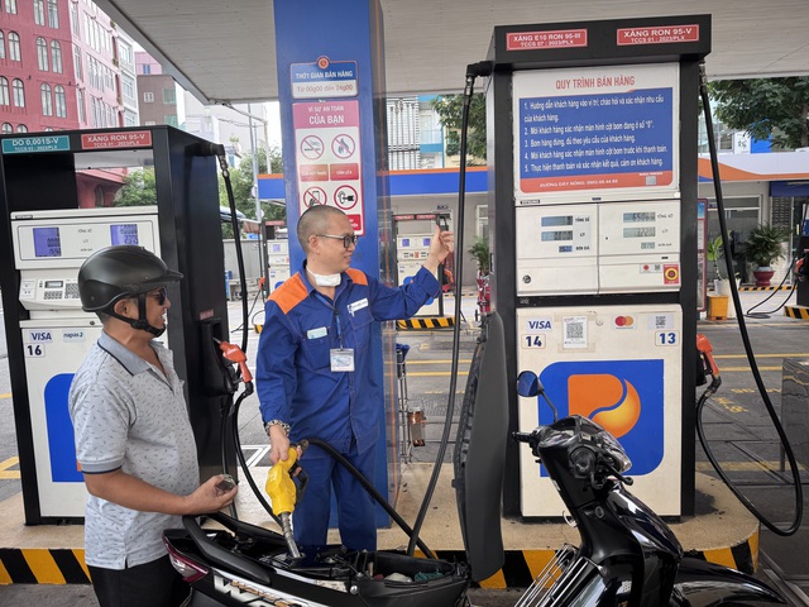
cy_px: 304
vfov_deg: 56.8
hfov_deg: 71.6
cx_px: 404
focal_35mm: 24
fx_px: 561
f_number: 1.78
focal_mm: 6.76
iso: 64
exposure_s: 1/161
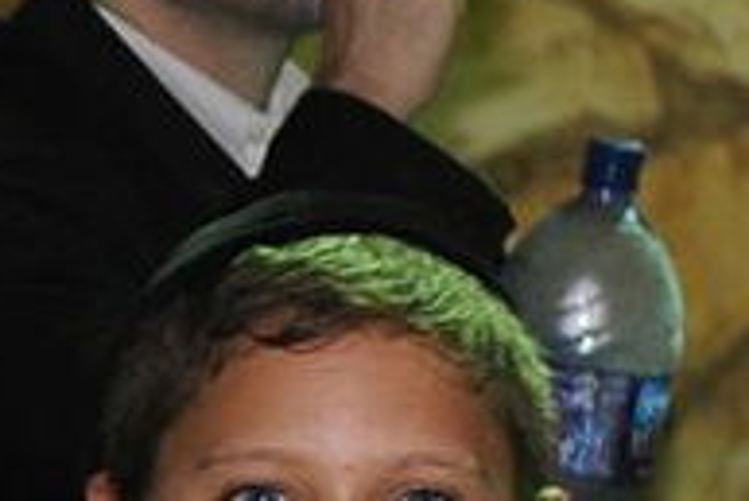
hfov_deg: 5.0
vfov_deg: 3.4
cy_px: 447
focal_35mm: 406
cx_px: -912
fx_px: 8453
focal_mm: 56
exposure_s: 1/125
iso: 1250
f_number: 3.2
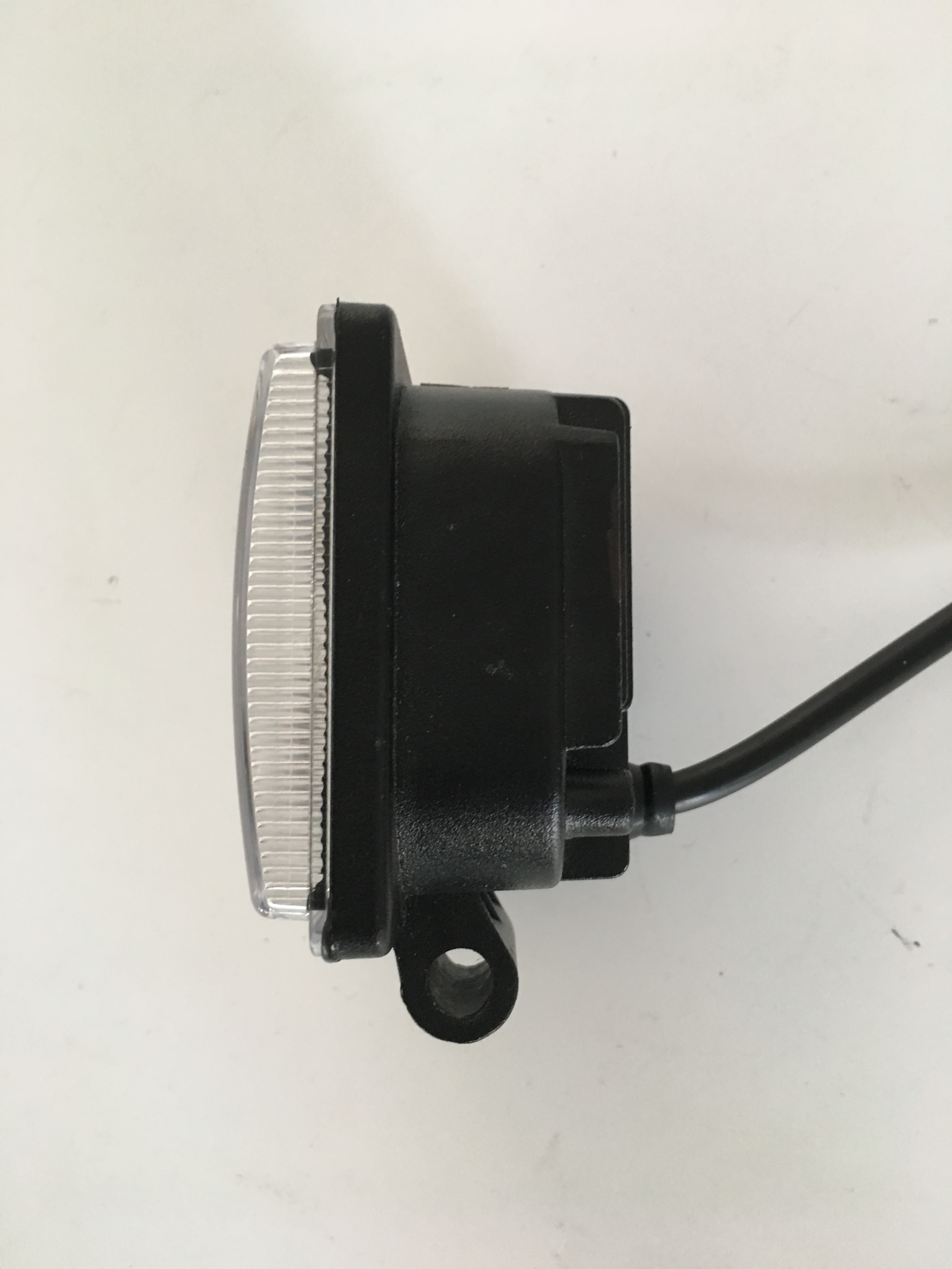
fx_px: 1063
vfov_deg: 61.7
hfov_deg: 48.2
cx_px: 476
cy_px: 634
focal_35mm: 29
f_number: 2.2
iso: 125
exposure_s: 1/33
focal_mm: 4.15
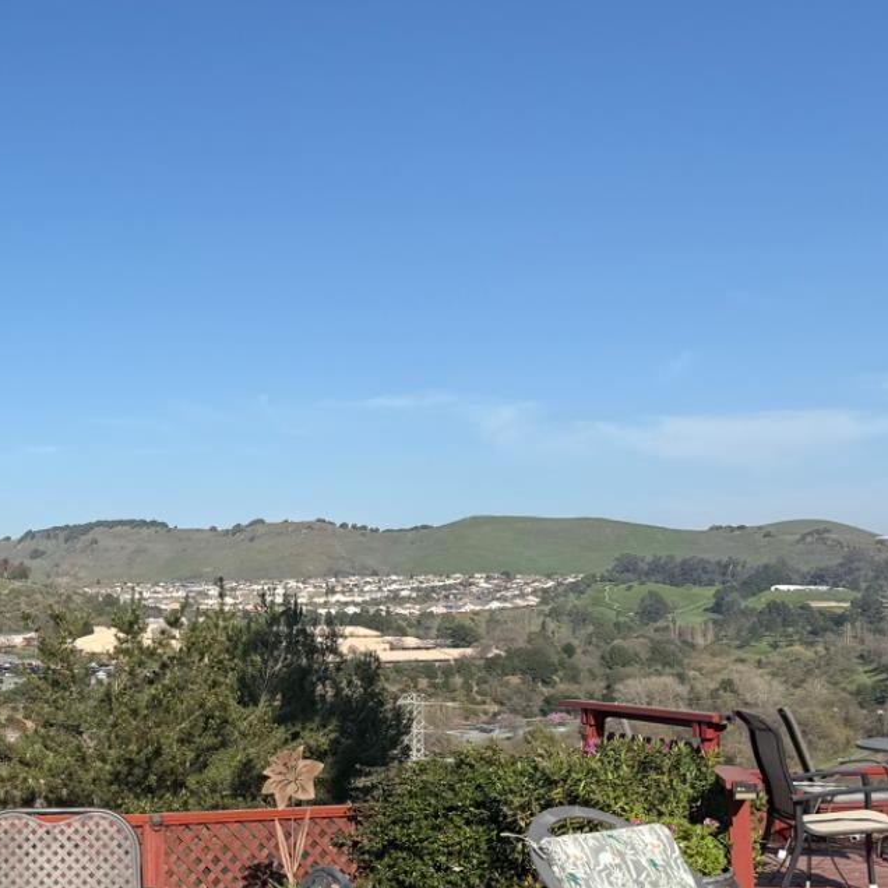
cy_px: 626
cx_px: -25
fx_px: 1451
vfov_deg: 33.6
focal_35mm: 50
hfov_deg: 31.2
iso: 80
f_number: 1.78
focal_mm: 6.76
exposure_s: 1/4975
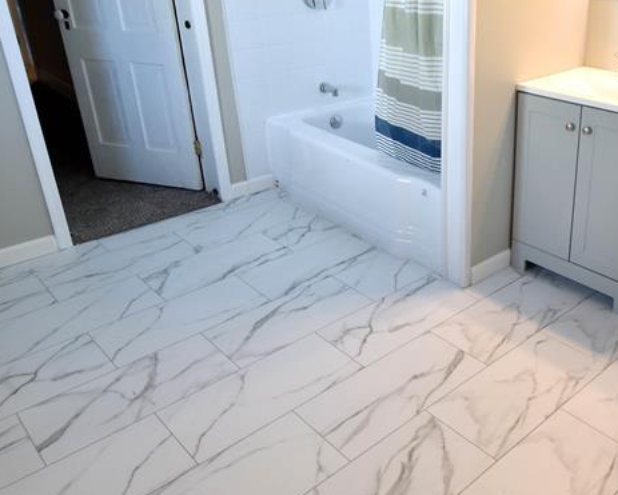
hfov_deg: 52.4
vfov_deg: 44.1
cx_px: 442
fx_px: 604
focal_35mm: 33
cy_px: 172
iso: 400
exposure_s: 1/80
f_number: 4.5
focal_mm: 10
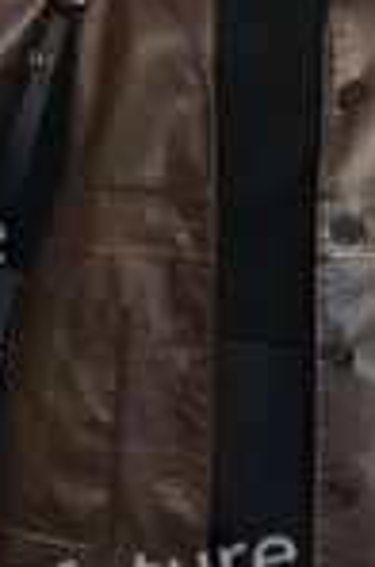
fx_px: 2464
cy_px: 54
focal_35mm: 157
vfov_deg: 13.0
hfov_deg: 8.7
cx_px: 226
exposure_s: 1/250
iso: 1600
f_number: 5.6
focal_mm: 58
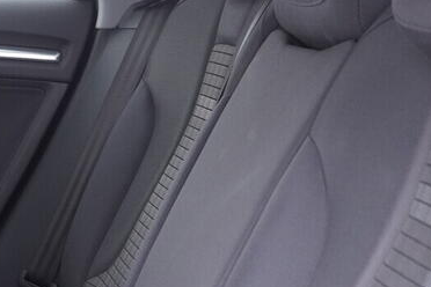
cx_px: -73
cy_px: 291
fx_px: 1185
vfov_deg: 13.6
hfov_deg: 19.5
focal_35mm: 99
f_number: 2.8
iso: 1000
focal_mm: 24
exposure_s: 1/40
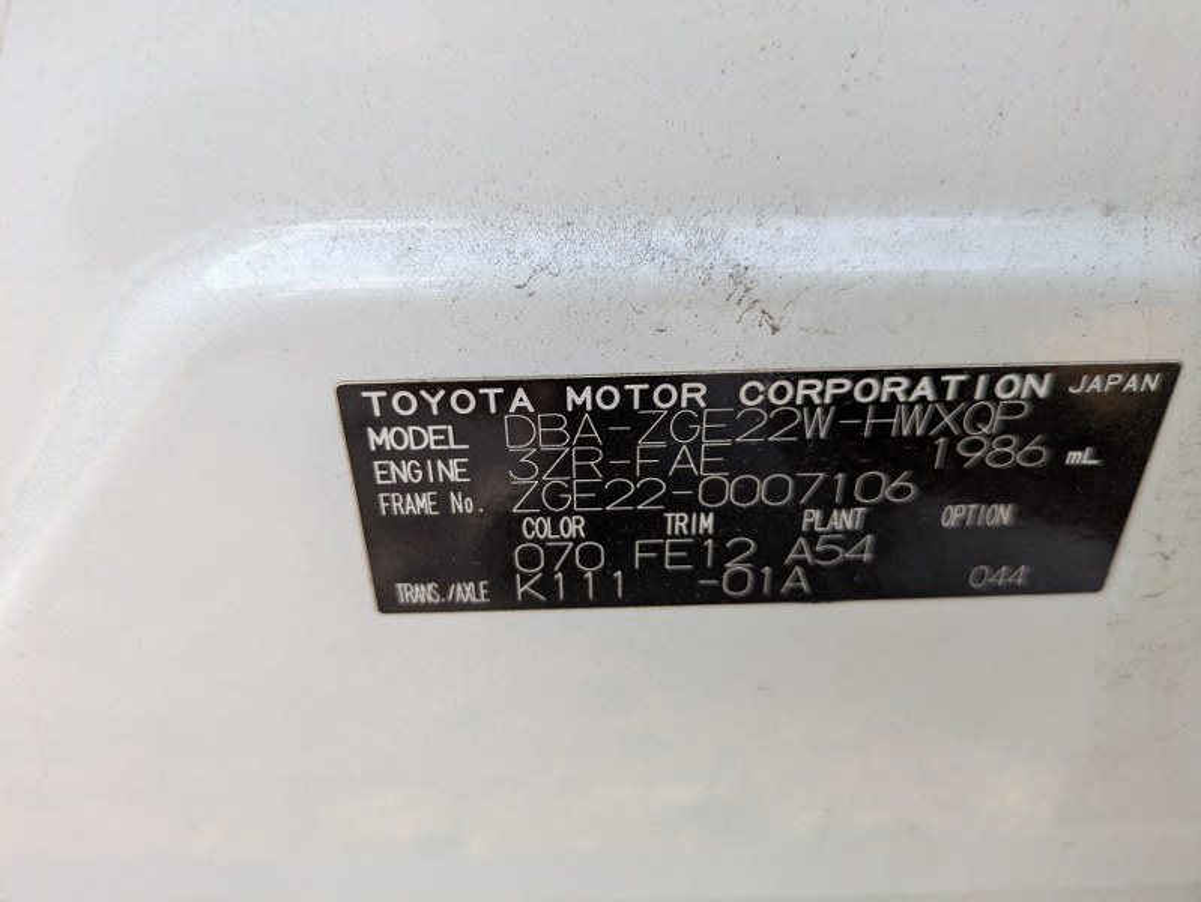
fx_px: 868
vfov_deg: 54.9
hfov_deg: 69.4
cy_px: 451
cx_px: 600
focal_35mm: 25
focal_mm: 5.43
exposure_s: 1/193
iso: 57
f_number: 1.89
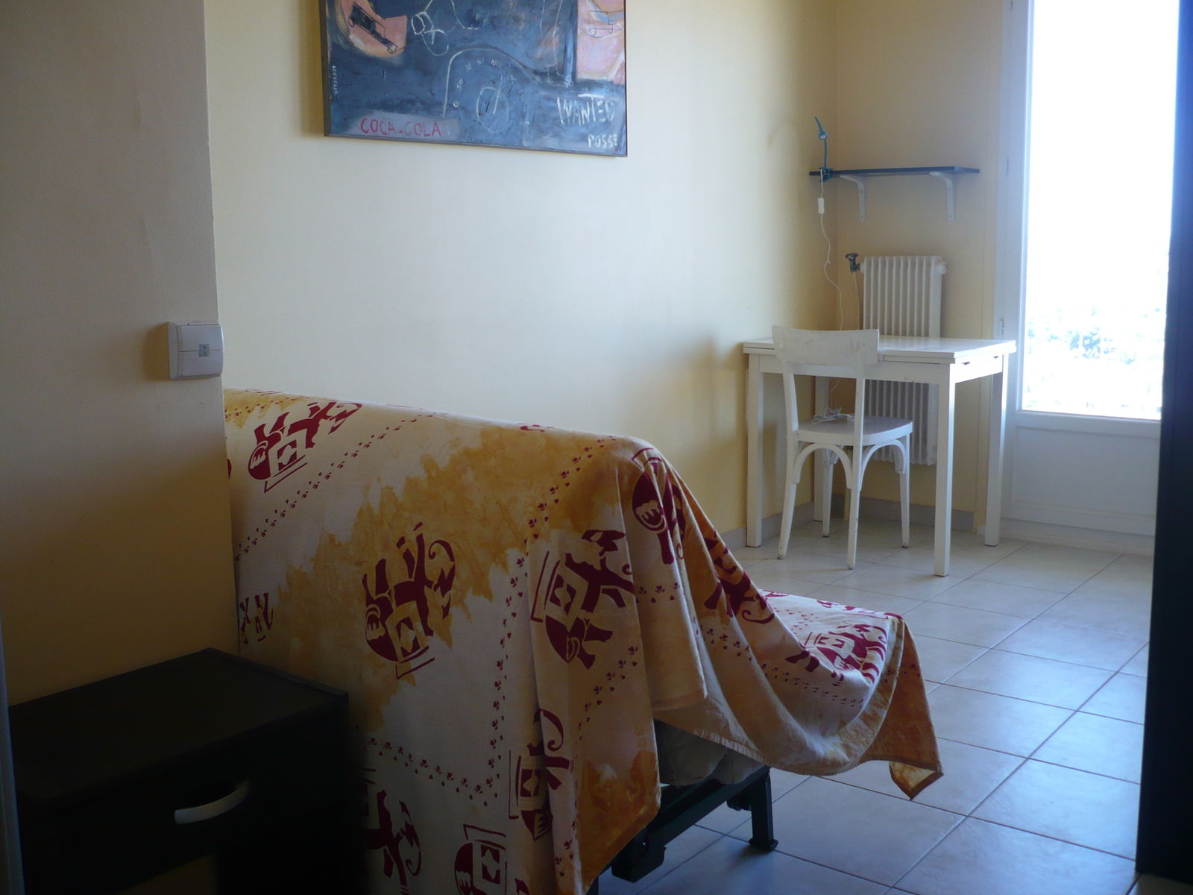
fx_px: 1206
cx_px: 596
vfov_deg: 40.7
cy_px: 448
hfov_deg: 52.6
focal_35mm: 35
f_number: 2.8
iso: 100
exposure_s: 1/40
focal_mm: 5.8
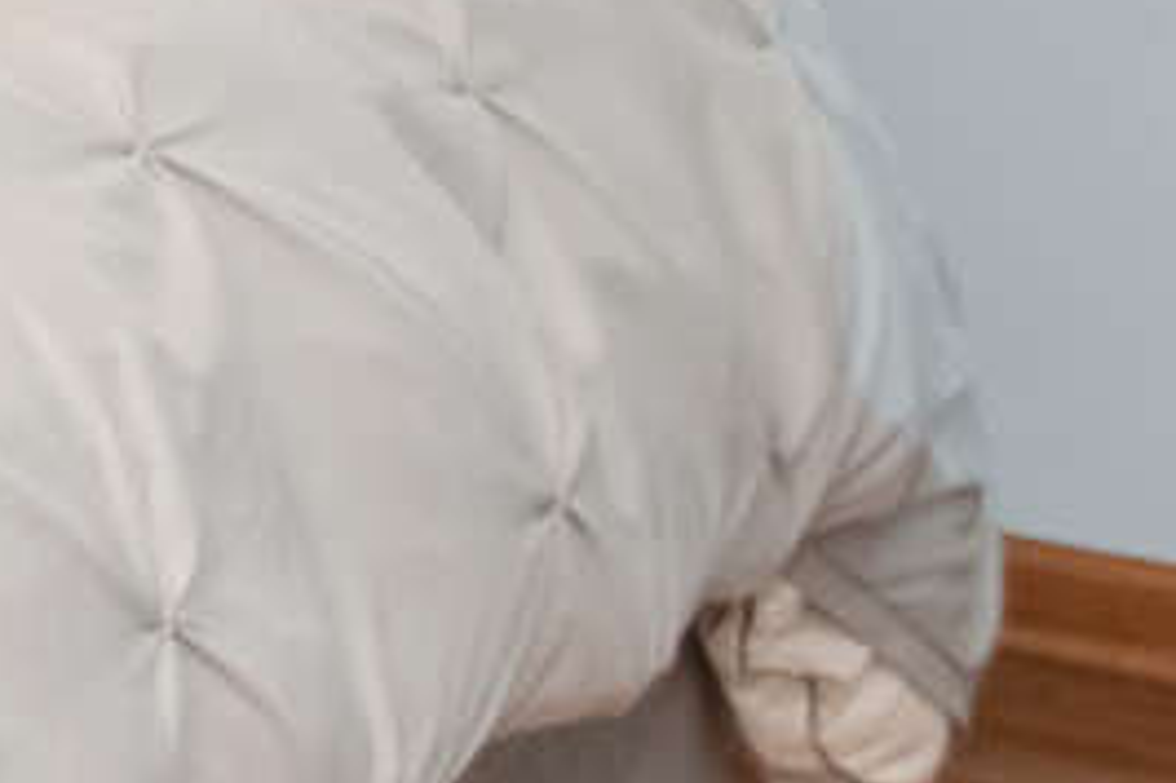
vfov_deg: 9.3
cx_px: -1357
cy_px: -964
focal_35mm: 134
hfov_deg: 12.8
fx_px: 4374
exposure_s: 1/1250
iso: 400
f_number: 8
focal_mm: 15
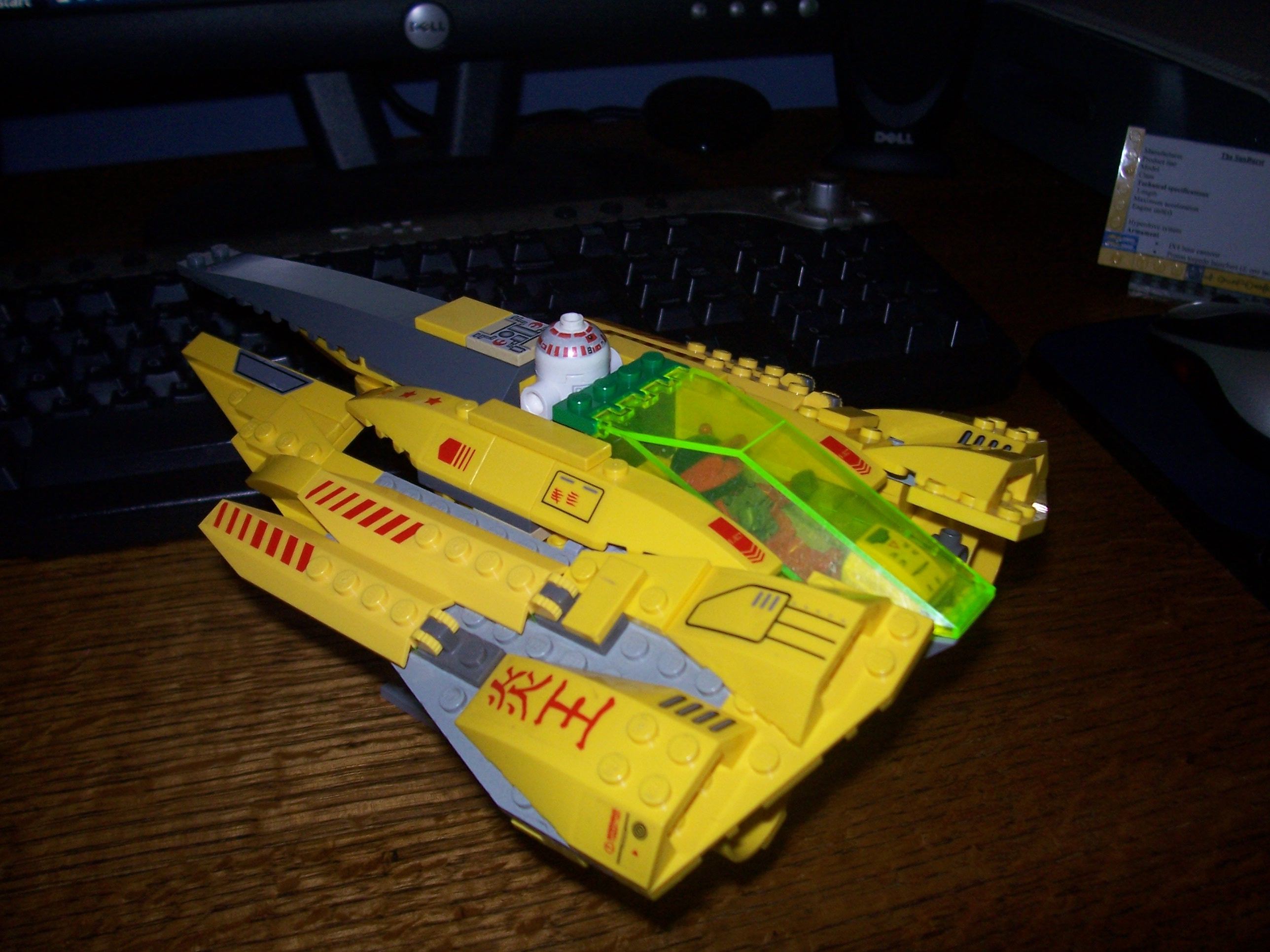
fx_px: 1247
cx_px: 635
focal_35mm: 34
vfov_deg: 41.8
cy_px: 476
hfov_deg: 54.0
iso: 125
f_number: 2.7
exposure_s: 1/60
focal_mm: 5.6
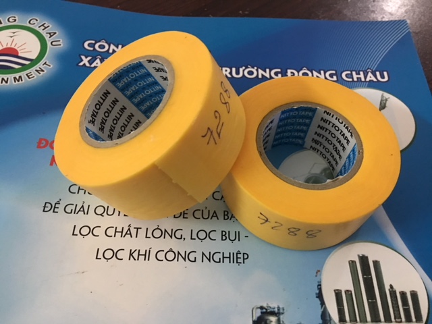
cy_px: 162
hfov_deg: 61.7
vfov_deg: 48.2
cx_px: 216
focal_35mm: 29
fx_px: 362
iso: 125
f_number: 2.2
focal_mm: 4.15
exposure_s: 1/8
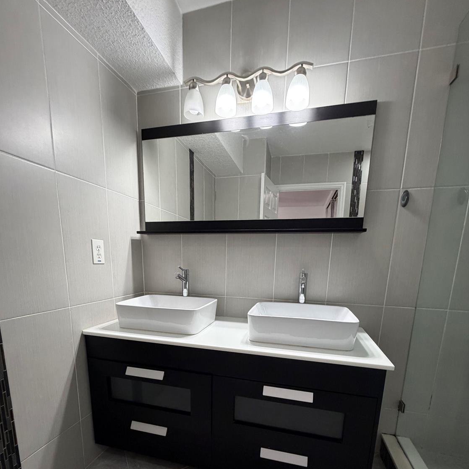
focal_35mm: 17
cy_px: 310
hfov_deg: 83.9
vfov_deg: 81.3
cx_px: 228
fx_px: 261
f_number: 2.2
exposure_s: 1/120
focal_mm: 2.22
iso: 320
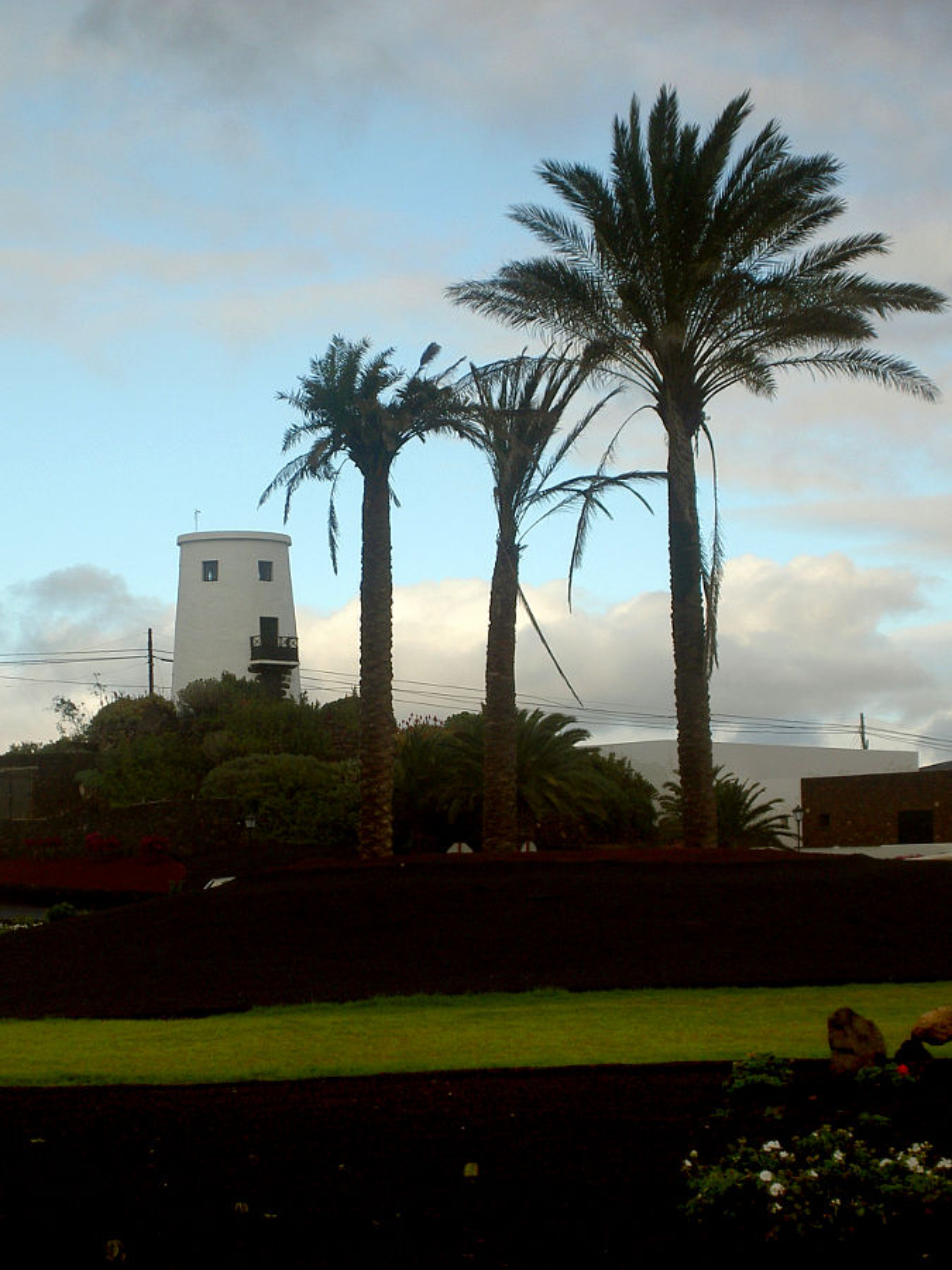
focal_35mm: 102
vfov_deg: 19.3
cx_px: 476
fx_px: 3740
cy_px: 635
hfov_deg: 14.5
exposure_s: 1/320
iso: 50
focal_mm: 16.8
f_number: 4.9
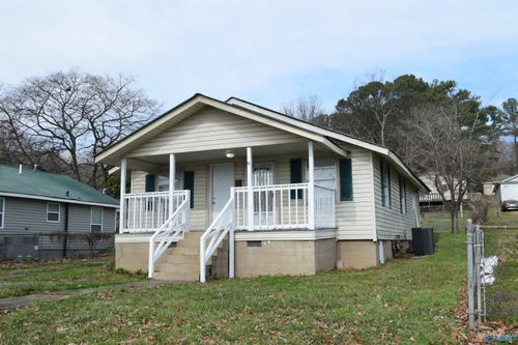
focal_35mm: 36
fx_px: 518
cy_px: 172
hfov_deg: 53.1
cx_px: 259
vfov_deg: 36.8
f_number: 9
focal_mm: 24
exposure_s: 1/320
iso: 200
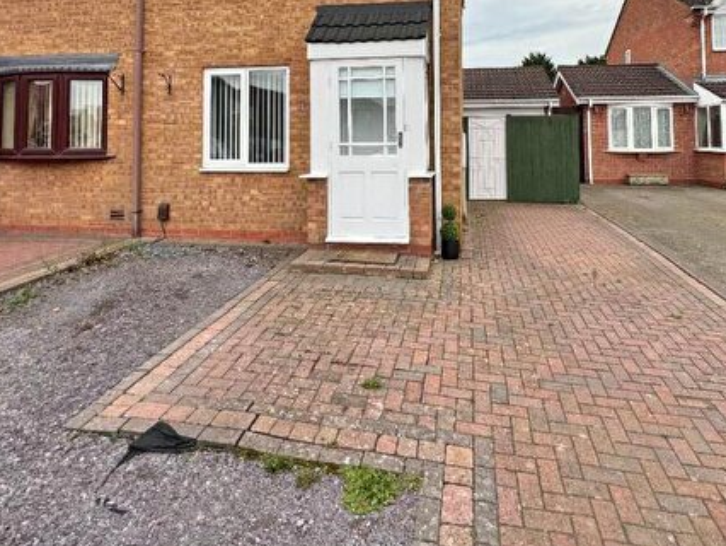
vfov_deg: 55.3
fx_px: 483
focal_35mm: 23
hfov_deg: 73.7
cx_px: 400
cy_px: 119
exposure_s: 1/324
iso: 40
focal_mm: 2.22
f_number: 2.2
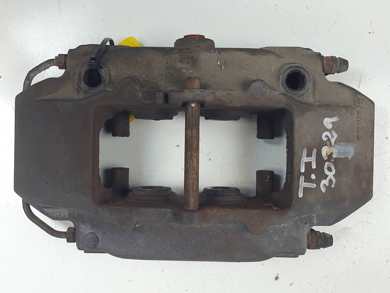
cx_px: 195
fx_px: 293
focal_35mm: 26
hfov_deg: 67.3
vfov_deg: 53.1
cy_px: 146
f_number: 2.4
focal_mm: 4.3
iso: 50
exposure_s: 1/116
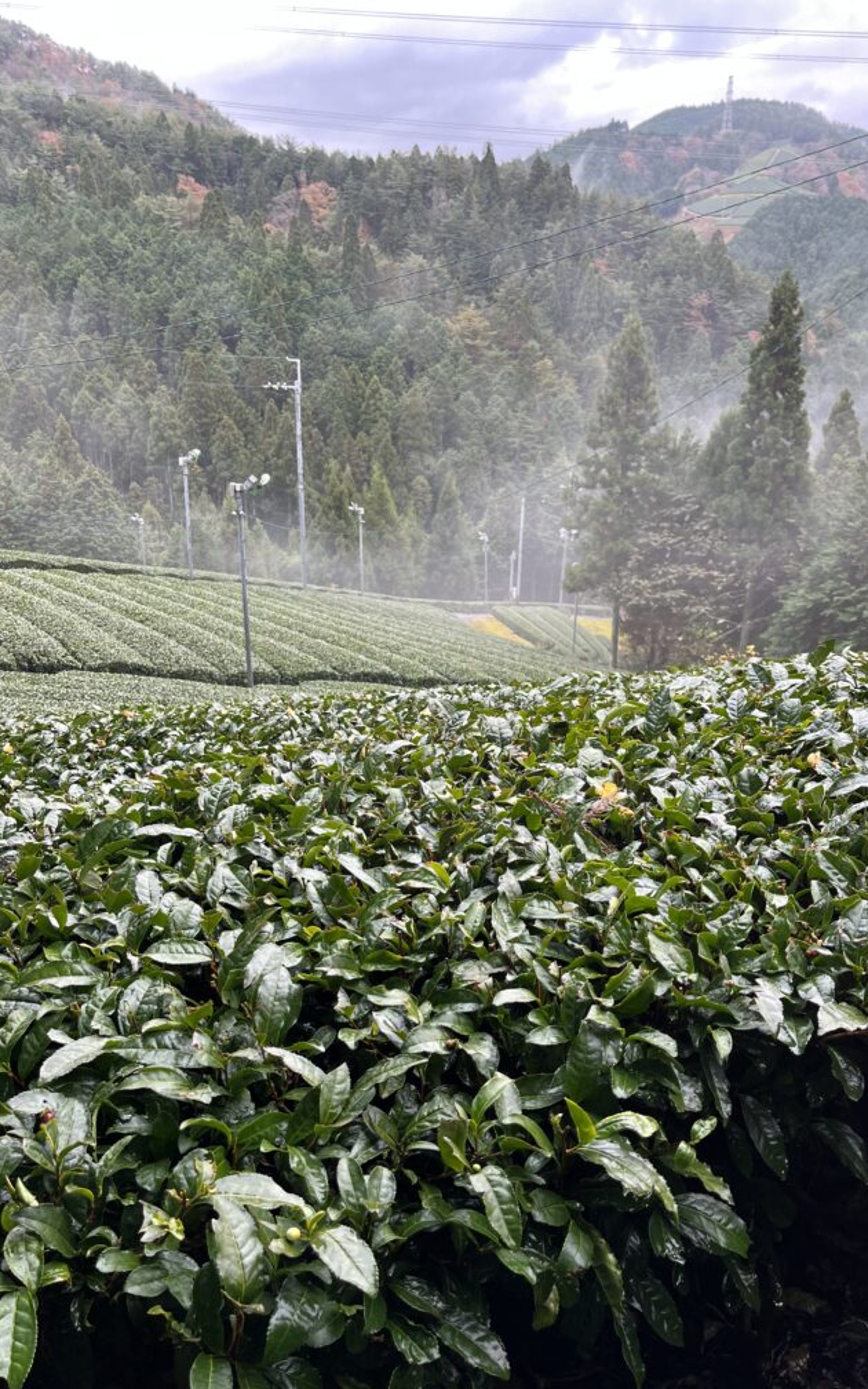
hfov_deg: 44.5
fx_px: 1060
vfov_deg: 66.5
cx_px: 453
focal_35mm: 28
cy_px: 694
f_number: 1.6
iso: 64
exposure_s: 1/122
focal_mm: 5.1
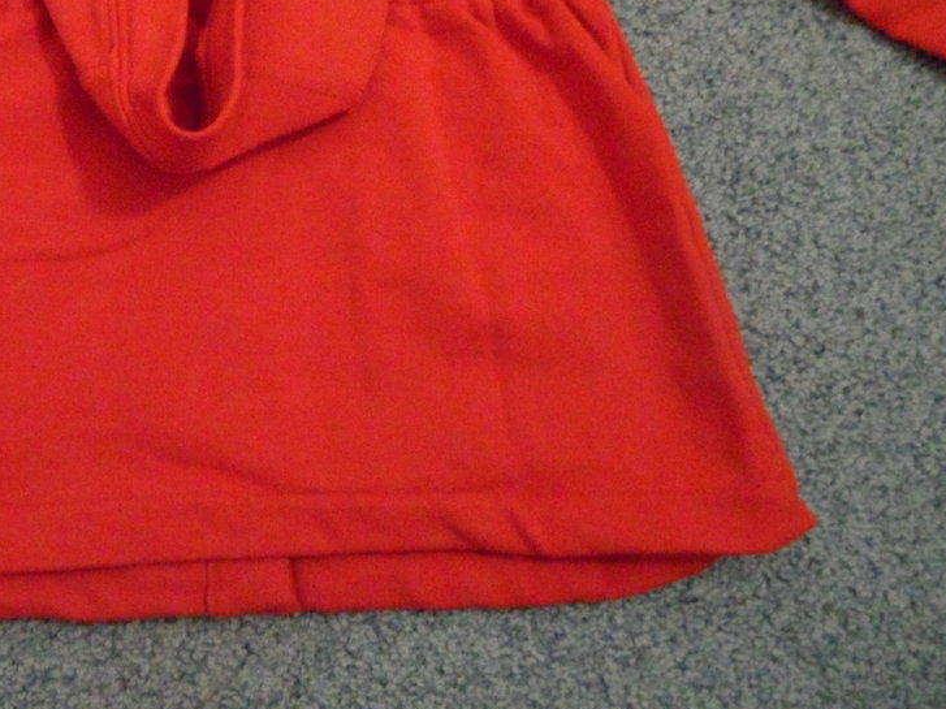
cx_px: 179
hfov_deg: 41.0
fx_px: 1202
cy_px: 88
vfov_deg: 31.5
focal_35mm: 44
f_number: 2.9
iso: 800
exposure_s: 1/10
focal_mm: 4.1
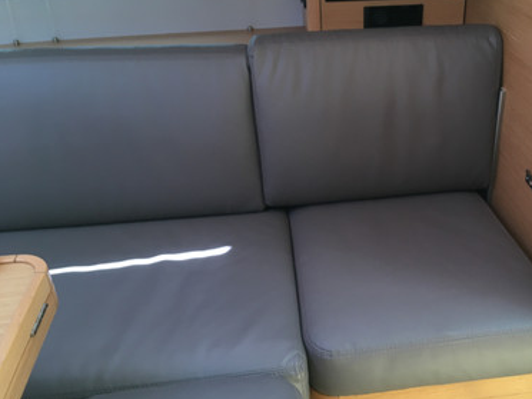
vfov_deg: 36.8
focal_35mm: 39
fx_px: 599
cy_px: 205
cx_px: 355
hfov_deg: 47.1
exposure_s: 1/33
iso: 80
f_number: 2.2
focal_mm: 4.15
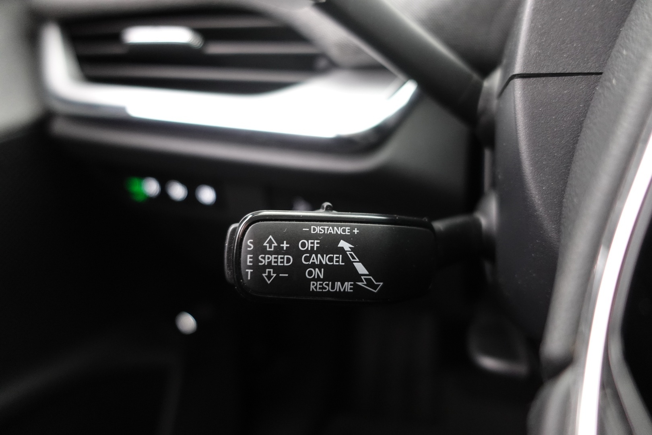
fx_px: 435
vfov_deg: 53.1
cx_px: 326
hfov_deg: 73.7
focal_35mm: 24
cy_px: 218
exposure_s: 1/8
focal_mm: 9.4
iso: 1000
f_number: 1.8
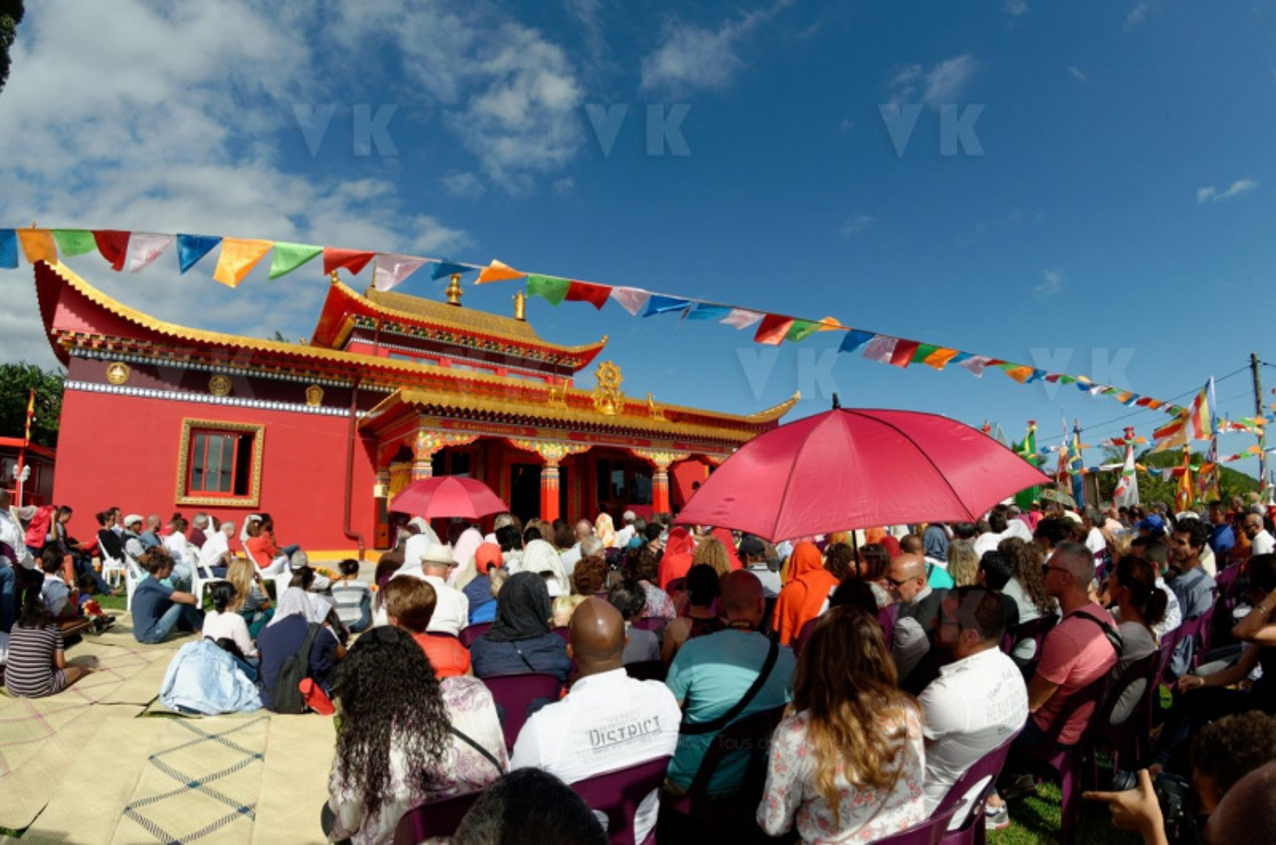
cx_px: 638
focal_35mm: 16
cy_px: 422
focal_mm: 10.5
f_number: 8
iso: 125
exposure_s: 1/500
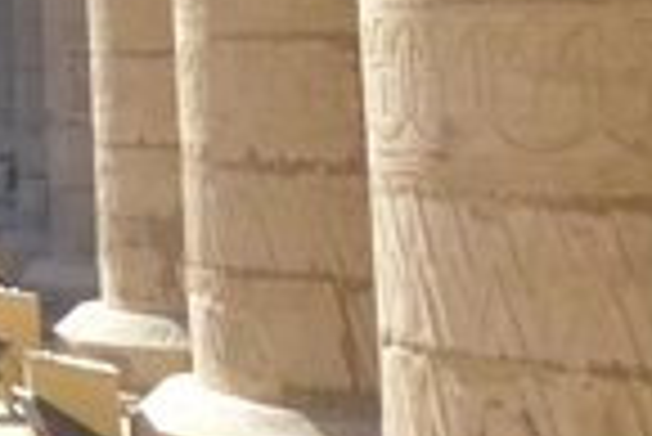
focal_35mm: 119
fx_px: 2157
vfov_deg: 10.8
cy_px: -360
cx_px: -951
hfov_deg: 12.8
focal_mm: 4.7
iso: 1600
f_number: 6.3
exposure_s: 1/3200
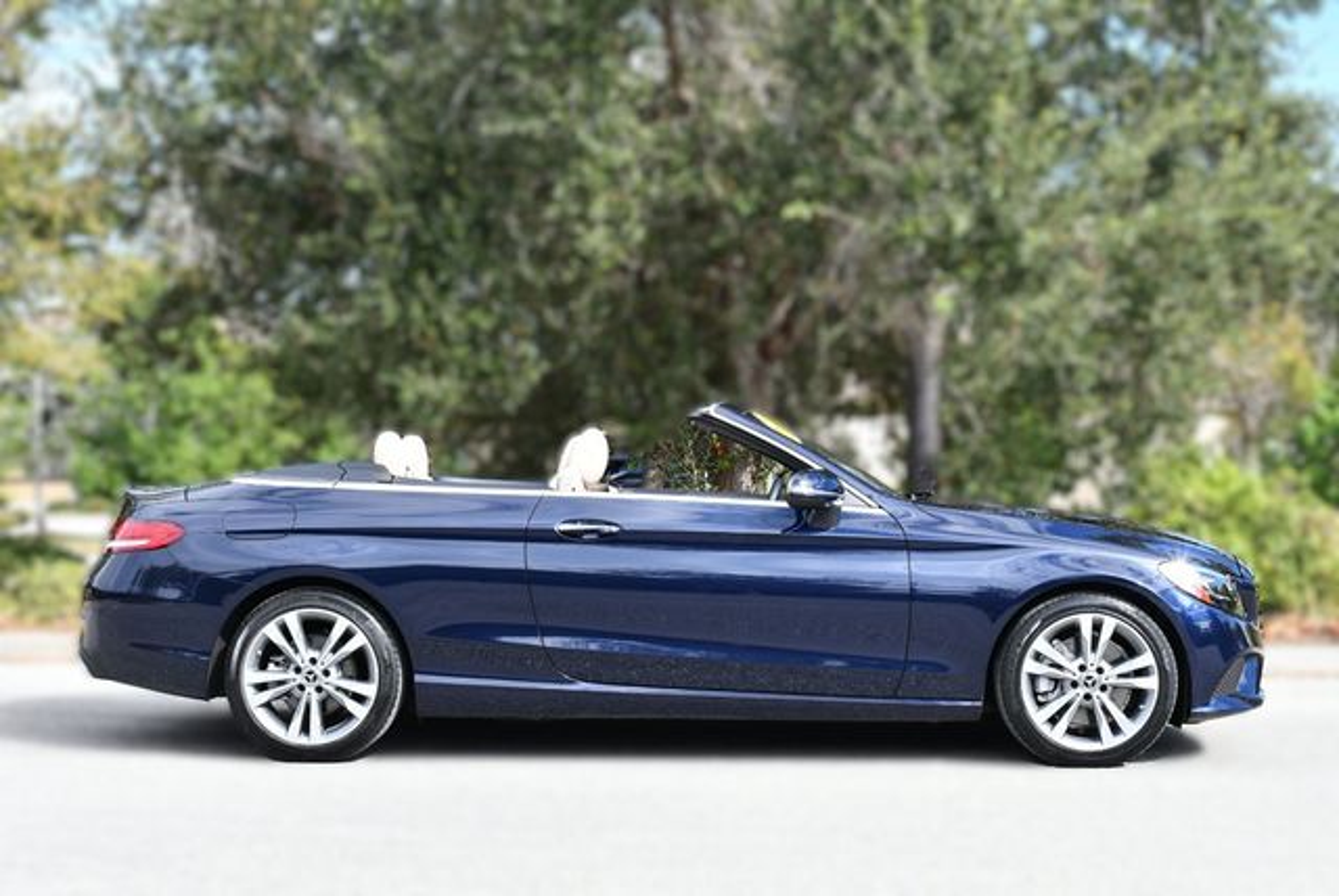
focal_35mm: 58
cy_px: 448
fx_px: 2159
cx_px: 670
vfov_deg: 23.4
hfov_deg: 34.5
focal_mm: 29
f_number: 7.1
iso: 200
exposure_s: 1/250
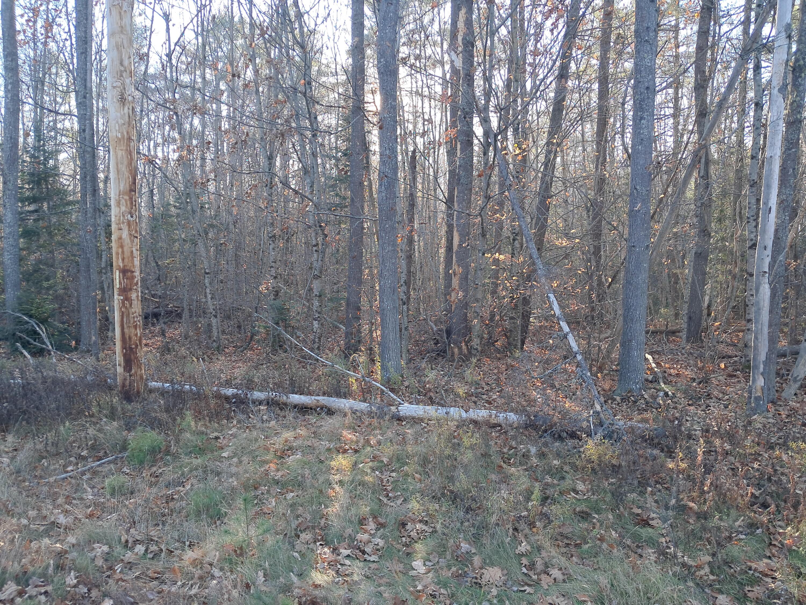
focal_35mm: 27
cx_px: 403
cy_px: 302
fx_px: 629
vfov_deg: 51.4
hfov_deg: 65.3
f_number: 1.8
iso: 50
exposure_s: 1/60
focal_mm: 4
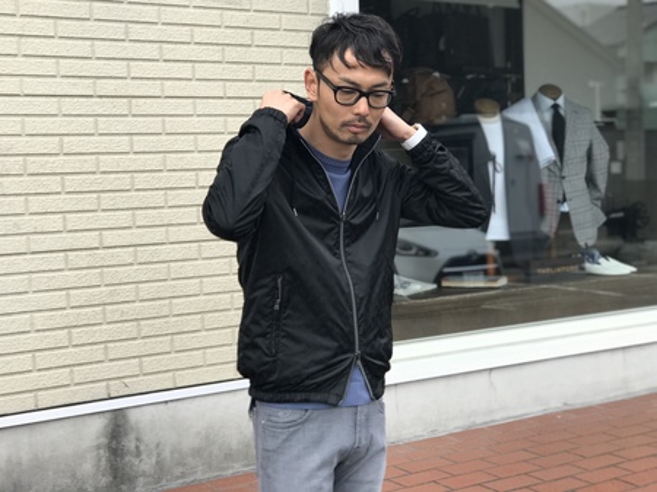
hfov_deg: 33.8
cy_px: 246
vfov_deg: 25.6
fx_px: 1081
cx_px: 328
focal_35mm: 57
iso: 25
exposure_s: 1/120
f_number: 2.8
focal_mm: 6.6
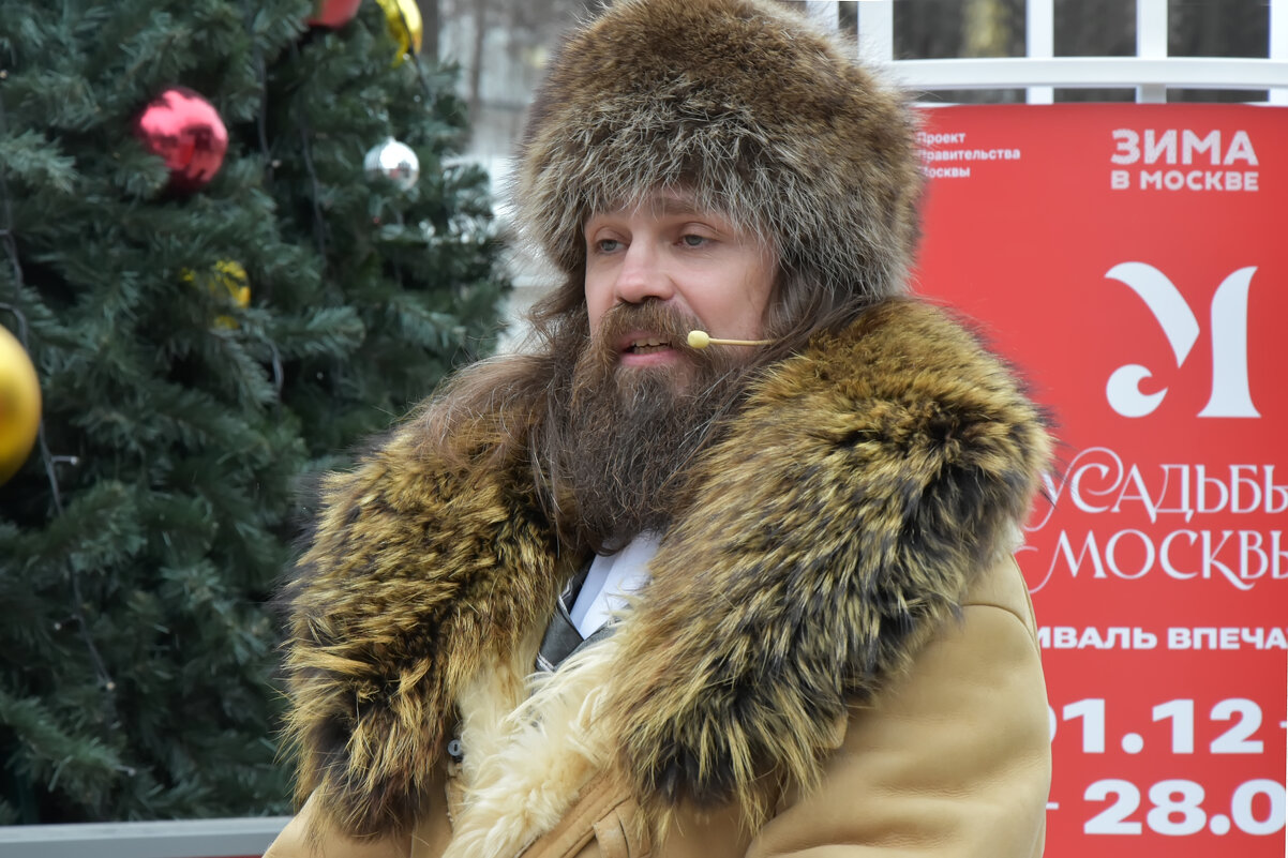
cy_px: 429
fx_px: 5634
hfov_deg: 13.0
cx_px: 644
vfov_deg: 8.7
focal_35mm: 158
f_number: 5.6
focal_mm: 105
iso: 1100
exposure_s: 1/60
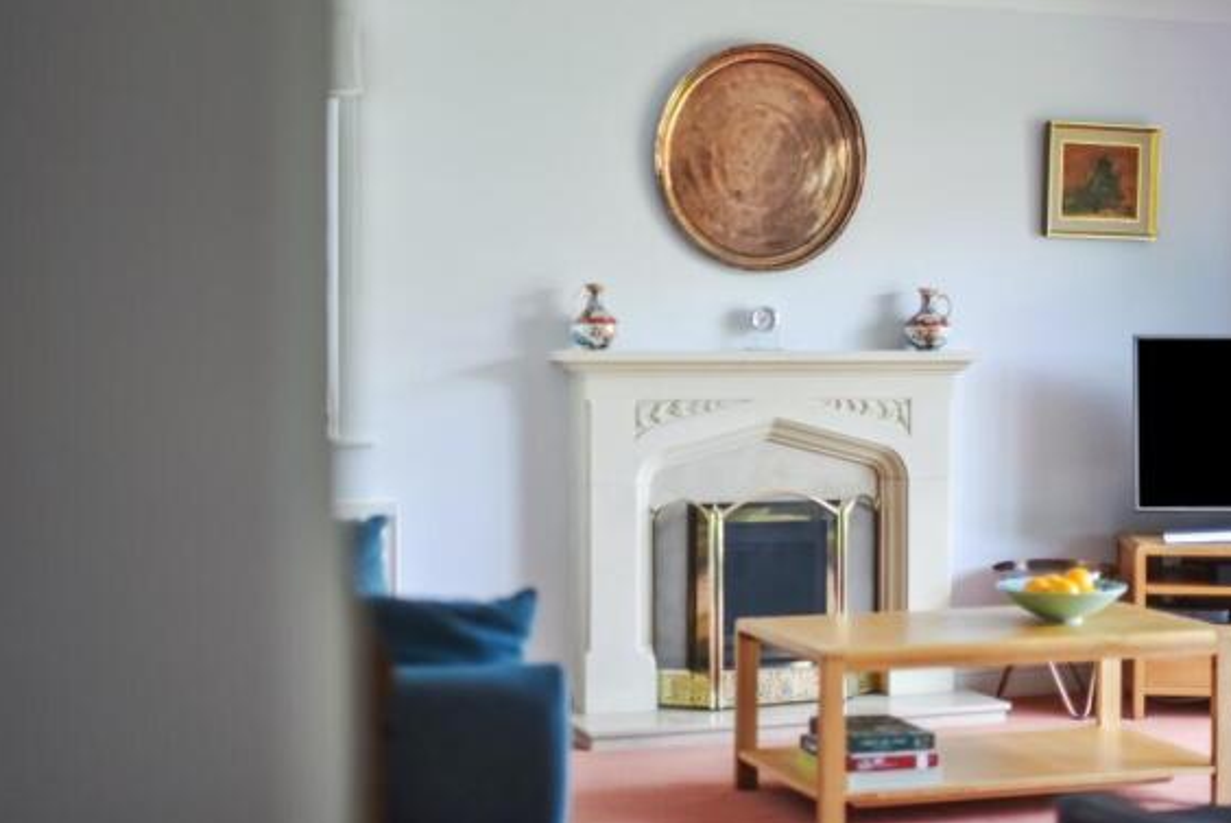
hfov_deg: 34.4
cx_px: 666
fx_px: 1985
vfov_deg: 23.4
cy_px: 370
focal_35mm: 58
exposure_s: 1/640
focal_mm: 50
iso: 400
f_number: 1.4
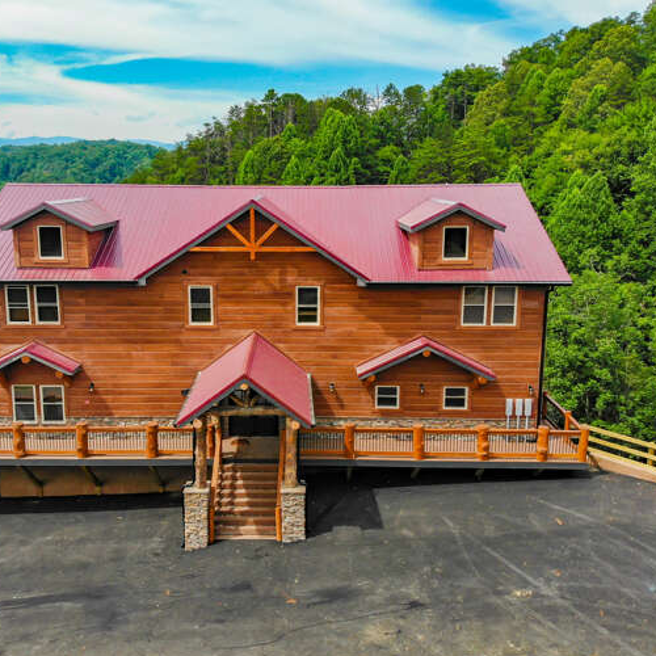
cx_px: 271
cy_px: 325
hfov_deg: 55.3
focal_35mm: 29
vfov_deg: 55.6
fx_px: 622
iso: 100
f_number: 2.8
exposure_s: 1/800
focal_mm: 4.5
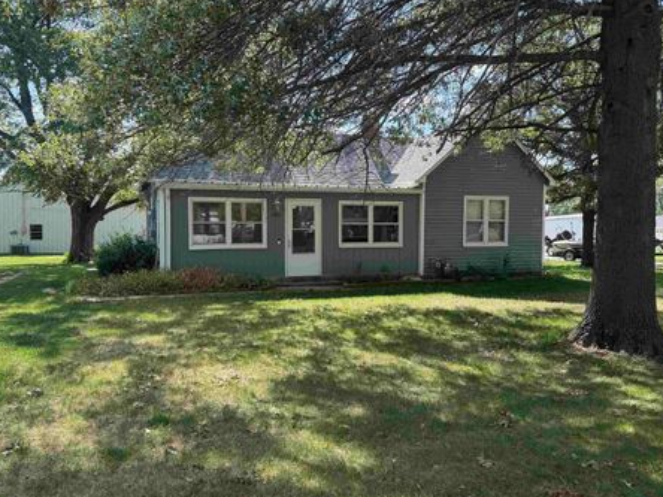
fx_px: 517
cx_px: 318
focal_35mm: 27
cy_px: 250
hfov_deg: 65.3
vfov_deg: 51.4
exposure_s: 1/822
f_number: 1.78
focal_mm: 6.76
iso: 80
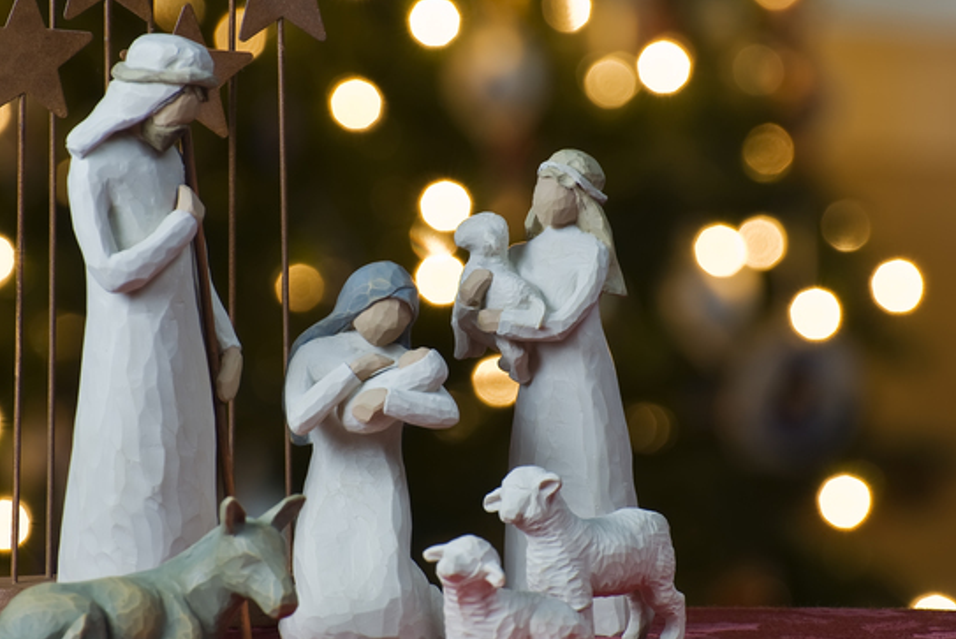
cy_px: 310
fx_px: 11747
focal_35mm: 442
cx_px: 454
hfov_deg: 4.7
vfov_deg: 3.1
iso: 100
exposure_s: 1
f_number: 5.6
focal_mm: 250
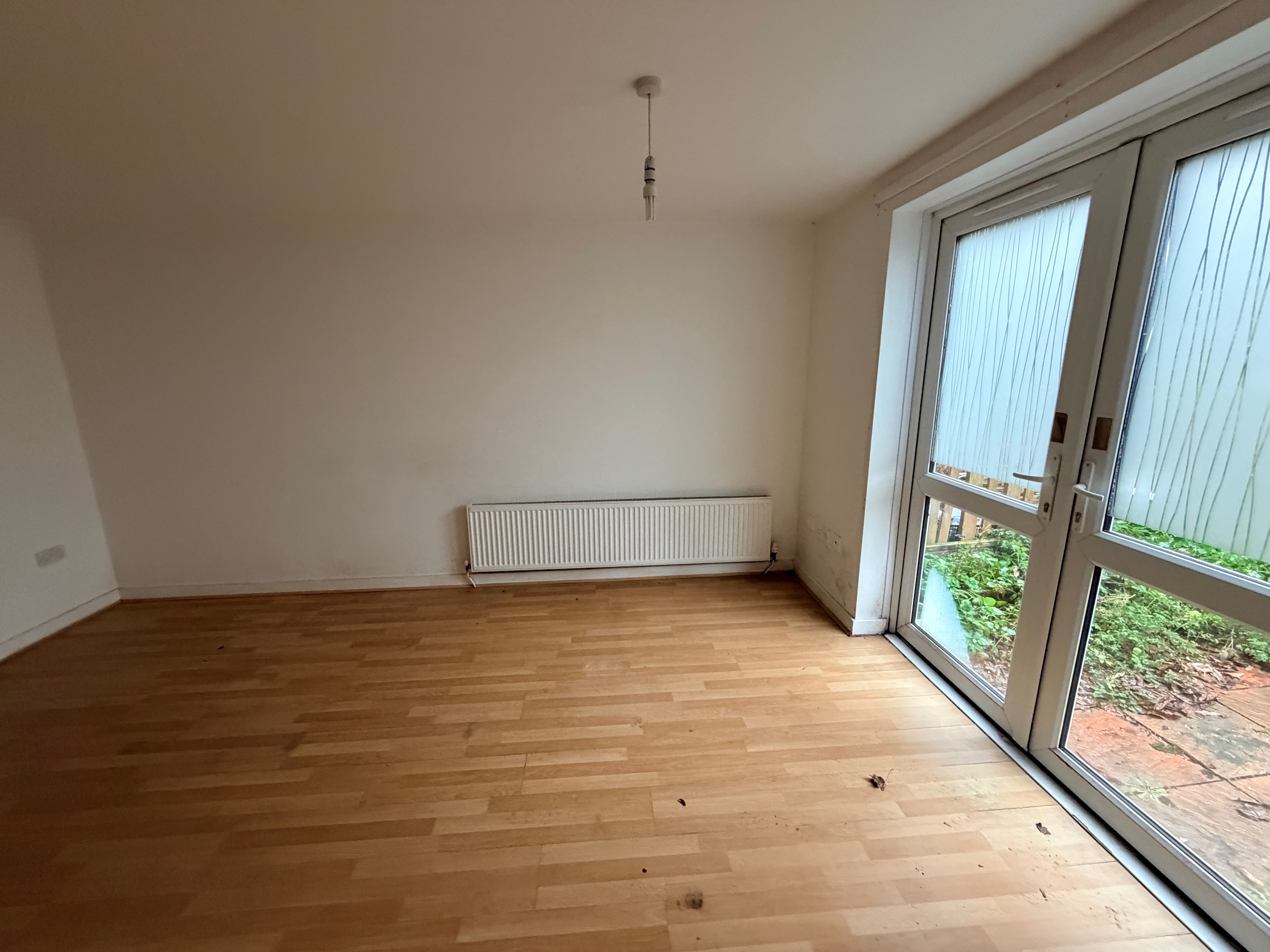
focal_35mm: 14
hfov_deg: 102.1
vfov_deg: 85.7
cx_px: 635
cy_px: 476
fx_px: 514
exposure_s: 1/60
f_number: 2.2
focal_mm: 2.22
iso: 640
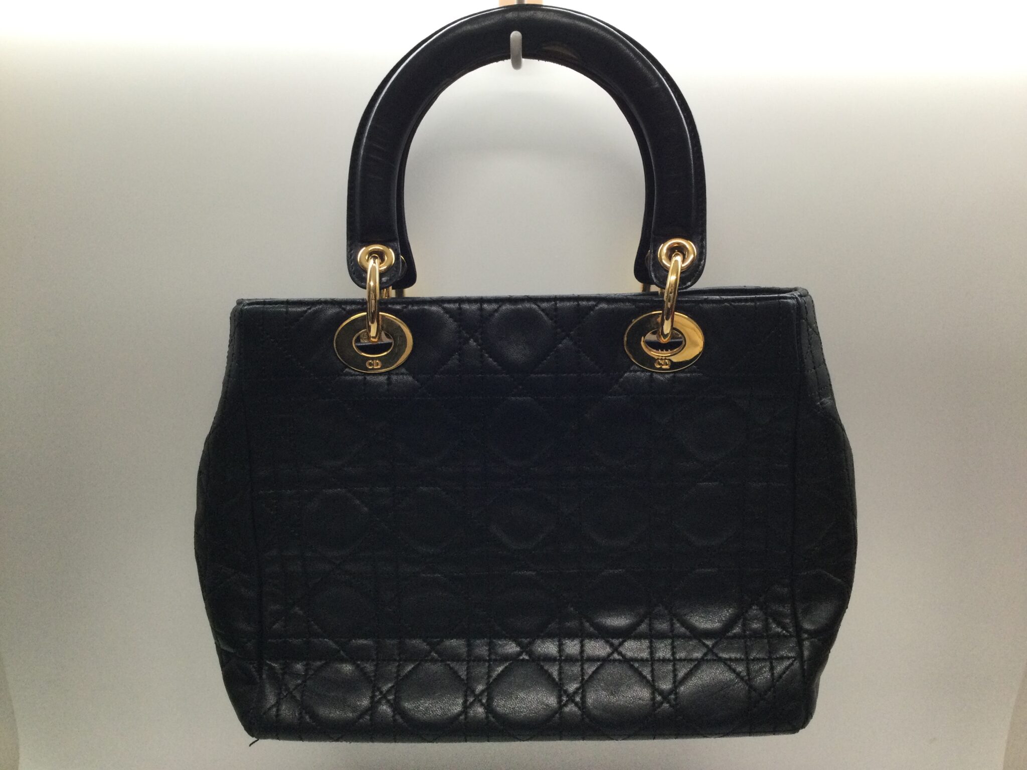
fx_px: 920
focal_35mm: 31
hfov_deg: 58.4
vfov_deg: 45.4
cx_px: 514
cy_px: 385
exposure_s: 1/30
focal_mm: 3.3
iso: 32
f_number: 2.4
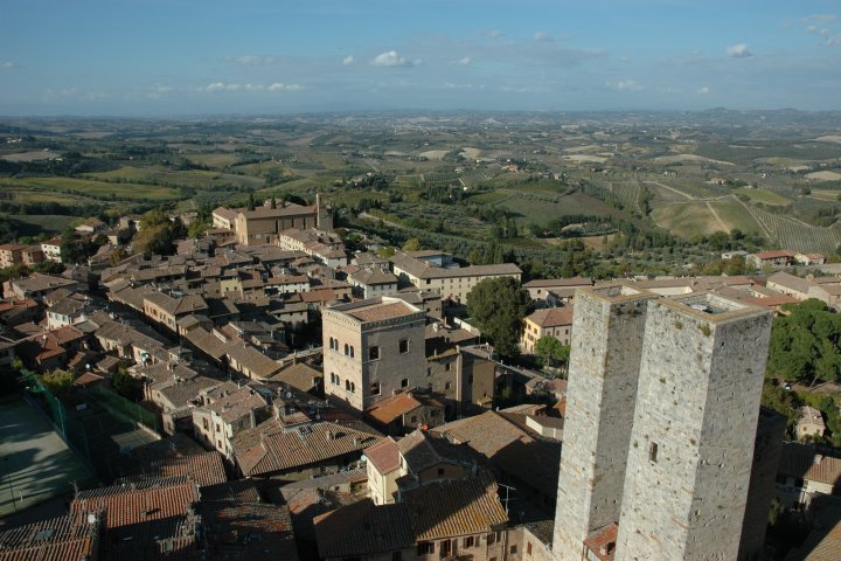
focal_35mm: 27
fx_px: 631
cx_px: 420
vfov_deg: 47.9
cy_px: 280
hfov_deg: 67.4
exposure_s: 1/500
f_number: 8
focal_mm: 18
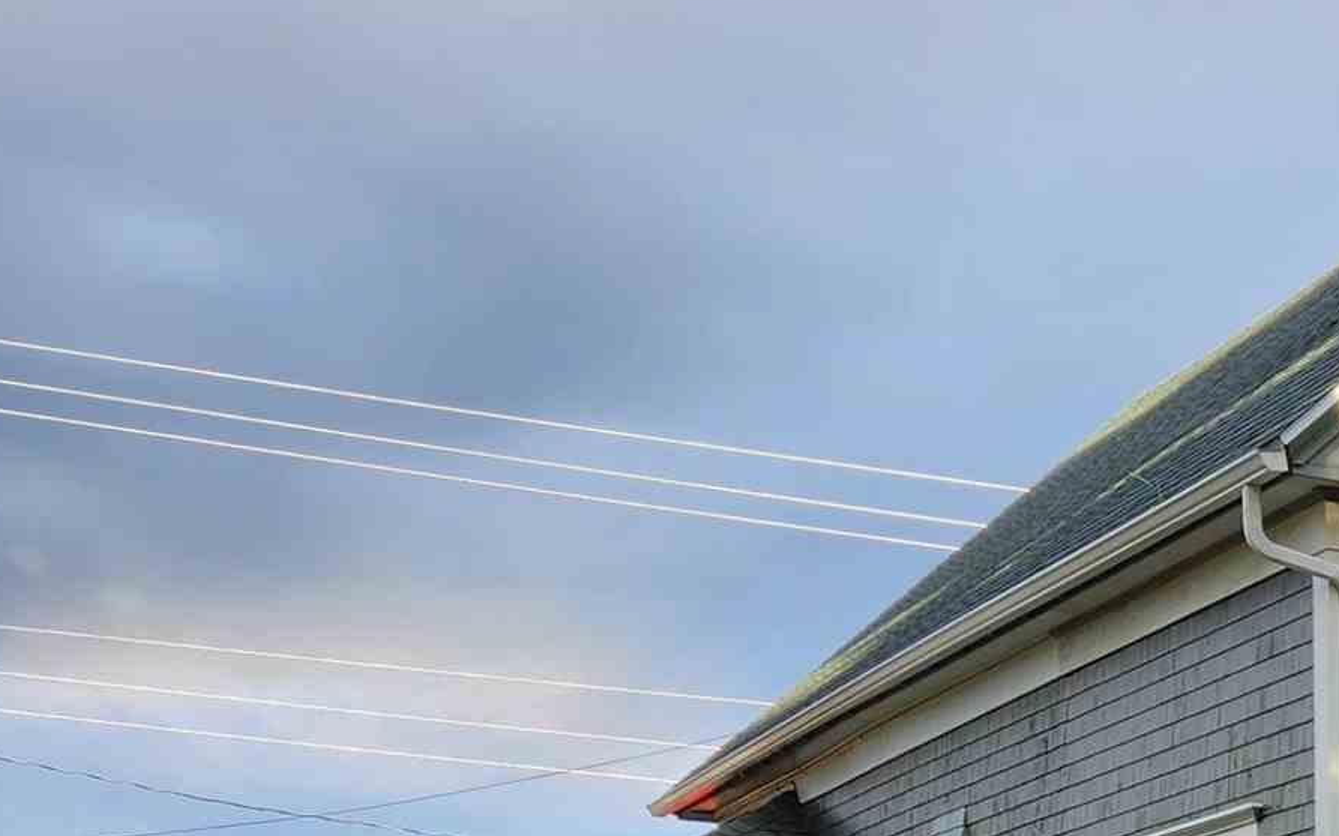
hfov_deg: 21.1
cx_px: 1972
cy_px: 1177
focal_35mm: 84
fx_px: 3065
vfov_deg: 14.7
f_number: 1.8
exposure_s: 1/225
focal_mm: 5.4
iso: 20
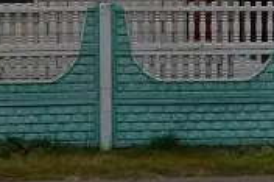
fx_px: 1376
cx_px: 177
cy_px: -120
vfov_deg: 7.4
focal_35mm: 181
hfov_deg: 11.4
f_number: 7.1
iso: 100
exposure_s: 1/200
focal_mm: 30
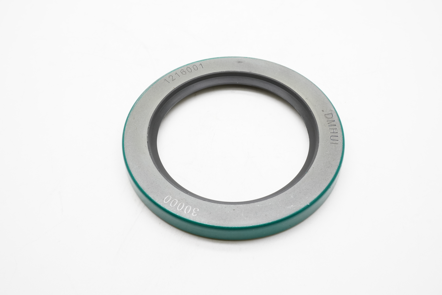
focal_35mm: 45
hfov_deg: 43.6
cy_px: 148
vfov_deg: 29.9
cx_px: 221
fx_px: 552
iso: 800
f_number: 11
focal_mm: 30
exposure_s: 1/60
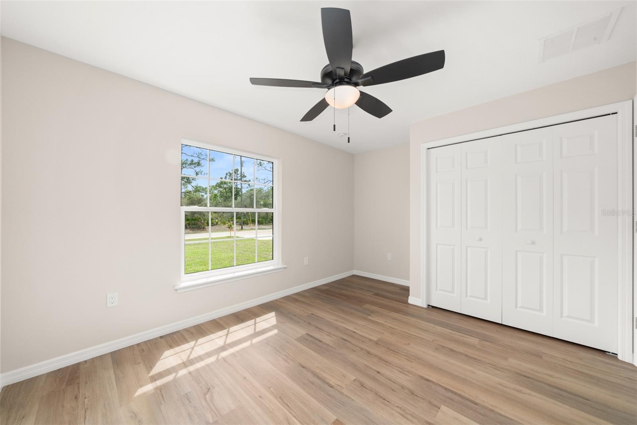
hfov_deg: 112.6
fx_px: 212
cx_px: 318
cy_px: 212
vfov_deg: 90.0
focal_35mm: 12
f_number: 11
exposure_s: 1/20
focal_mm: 12
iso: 400
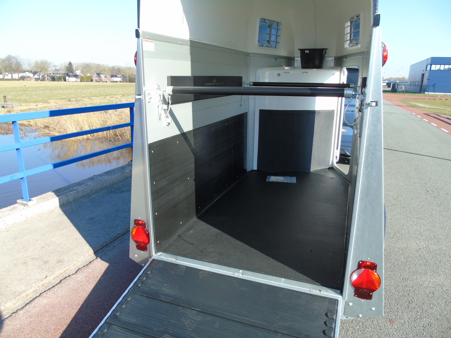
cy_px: 169
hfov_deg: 69.4
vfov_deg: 54.9
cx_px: 226
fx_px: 326
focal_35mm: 25
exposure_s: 1/250
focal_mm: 4.4
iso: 80
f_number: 3.4
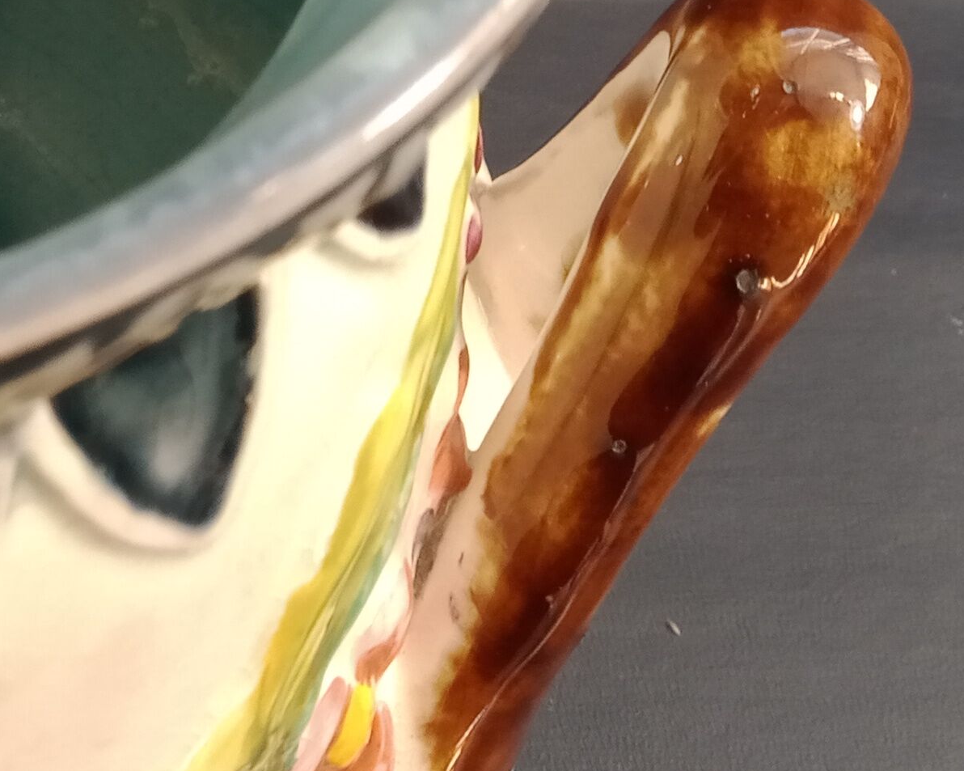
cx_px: -404
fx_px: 2624
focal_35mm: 92
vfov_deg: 16.0
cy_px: -170
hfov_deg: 18.8
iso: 152
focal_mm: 3.54
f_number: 2
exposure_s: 1/33.3
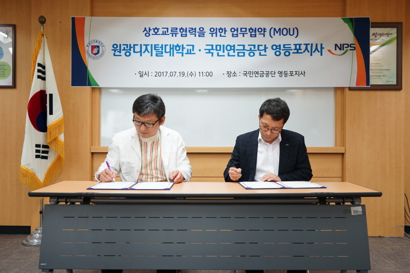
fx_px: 364
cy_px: 136
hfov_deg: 58.7
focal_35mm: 32
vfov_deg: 41.1
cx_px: 205
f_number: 4
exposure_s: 1/100
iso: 1000
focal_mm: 32
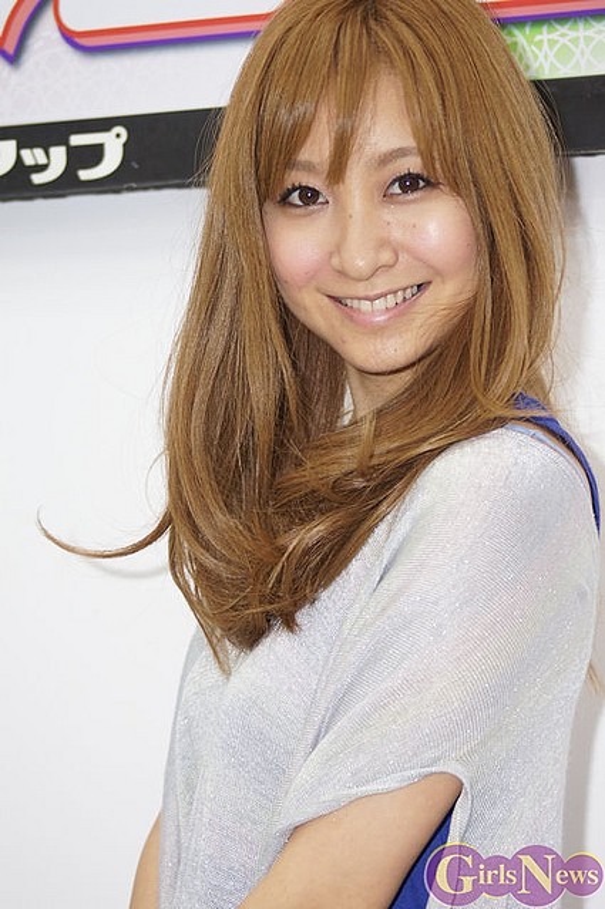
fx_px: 2840
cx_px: 302
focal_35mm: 112
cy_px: 454
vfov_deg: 18.2
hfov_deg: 12.2
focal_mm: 75
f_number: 4.5
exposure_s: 1/125
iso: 200
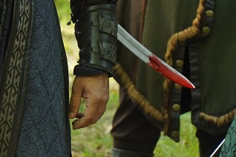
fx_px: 1685
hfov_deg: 7.9
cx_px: -88
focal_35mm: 257
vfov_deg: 5.3
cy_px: -128
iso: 640
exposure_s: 1/800
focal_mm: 68
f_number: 4
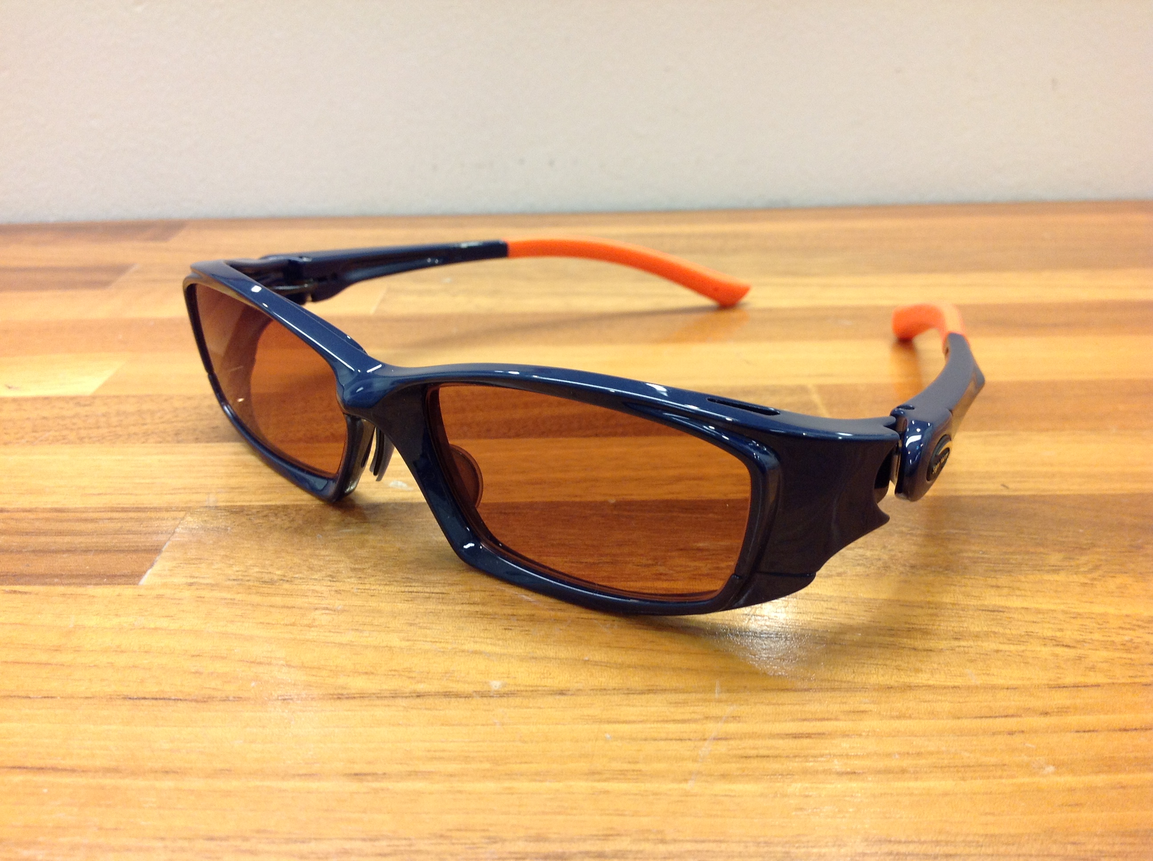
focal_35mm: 35
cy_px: 430
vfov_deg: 40.6
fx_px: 1164
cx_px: 576
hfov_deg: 52.7
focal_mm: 4.28
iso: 100
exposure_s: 1/15
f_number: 2.4
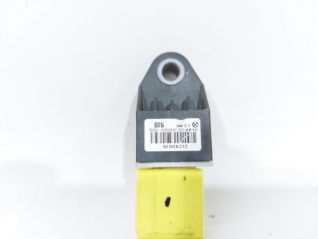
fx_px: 220
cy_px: 120
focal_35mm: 24
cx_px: 159
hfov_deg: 71.6
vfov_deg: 56.8
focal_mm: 5.23
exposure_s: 1/50
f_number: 1.8
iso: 100
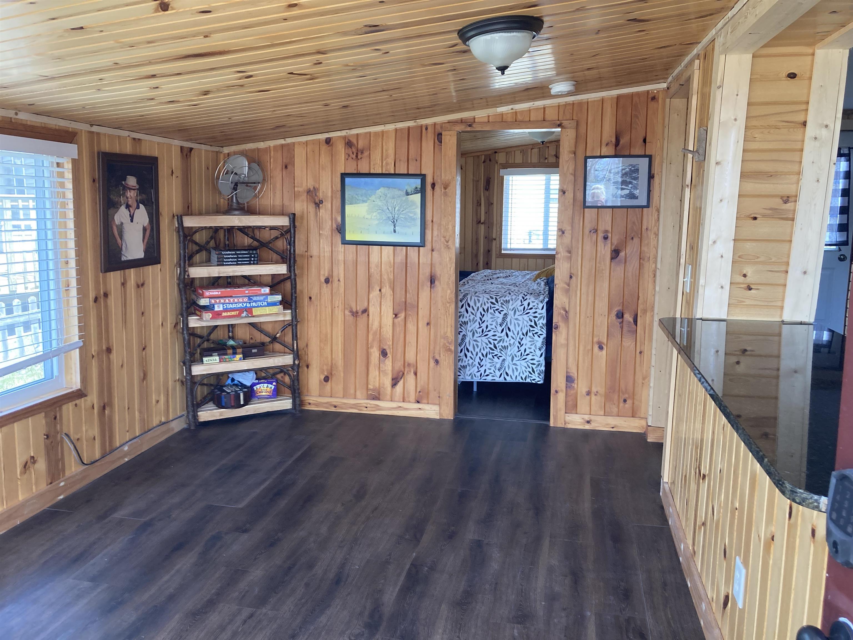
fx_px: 690
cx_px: 426
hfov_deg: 63.4
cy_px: 320
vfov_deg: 49.7
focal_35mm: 28
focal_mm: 3.99
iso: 80
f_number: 1.8
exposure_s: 1/103
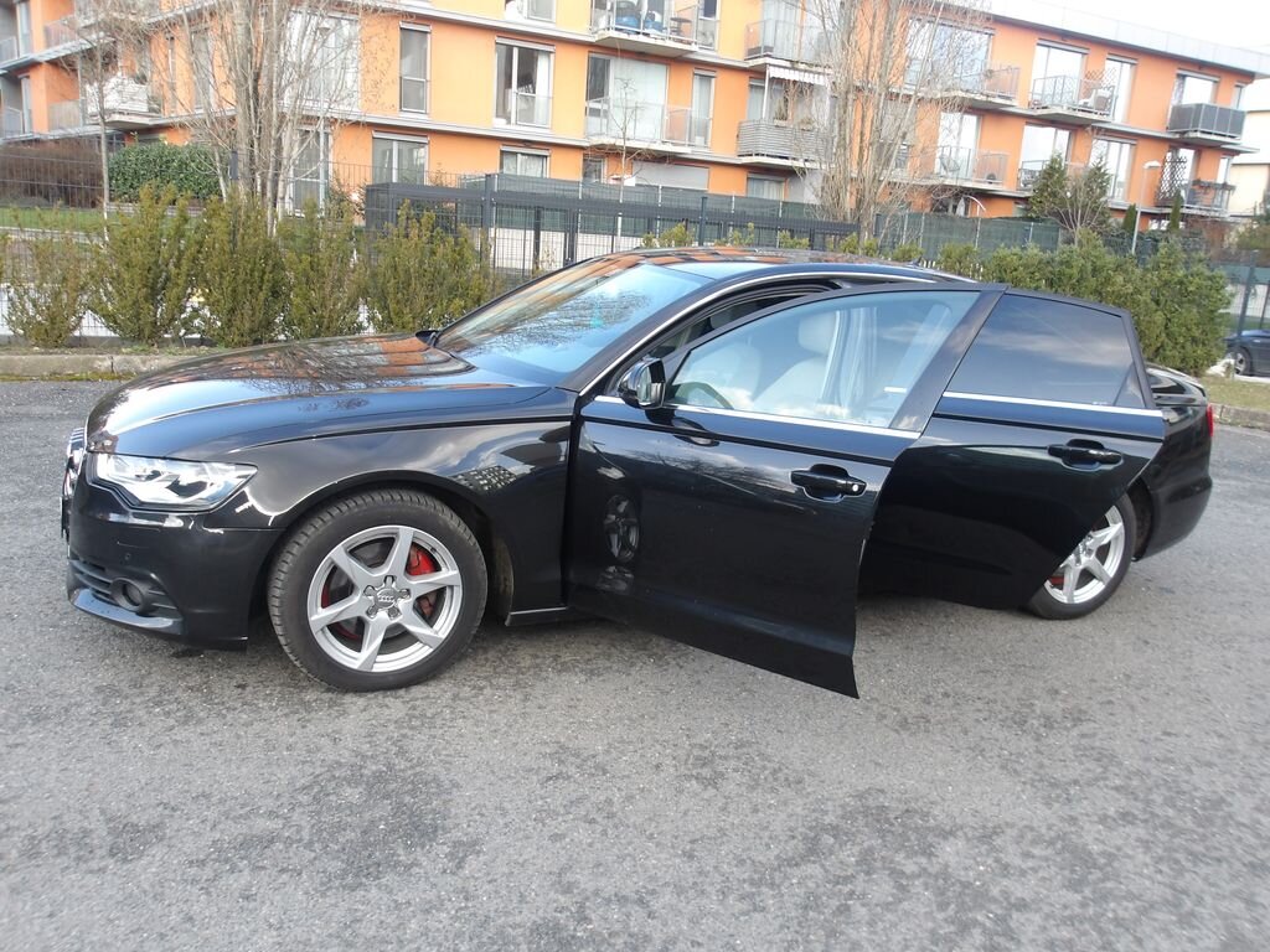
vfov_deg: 51.4
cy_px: 476
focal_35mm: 27
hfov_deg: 65.3
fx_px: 991
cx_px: 635
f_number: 3
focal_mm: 4.9
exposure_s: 1/111
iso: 100
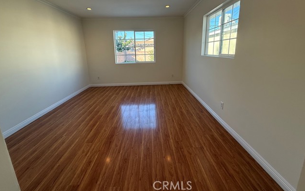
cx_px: 153
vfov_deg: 74.0
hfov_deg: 101.4
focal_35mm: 15
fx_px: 125
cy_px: 77
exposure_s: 1/120
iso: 100
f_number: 2.2
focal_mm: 2.22
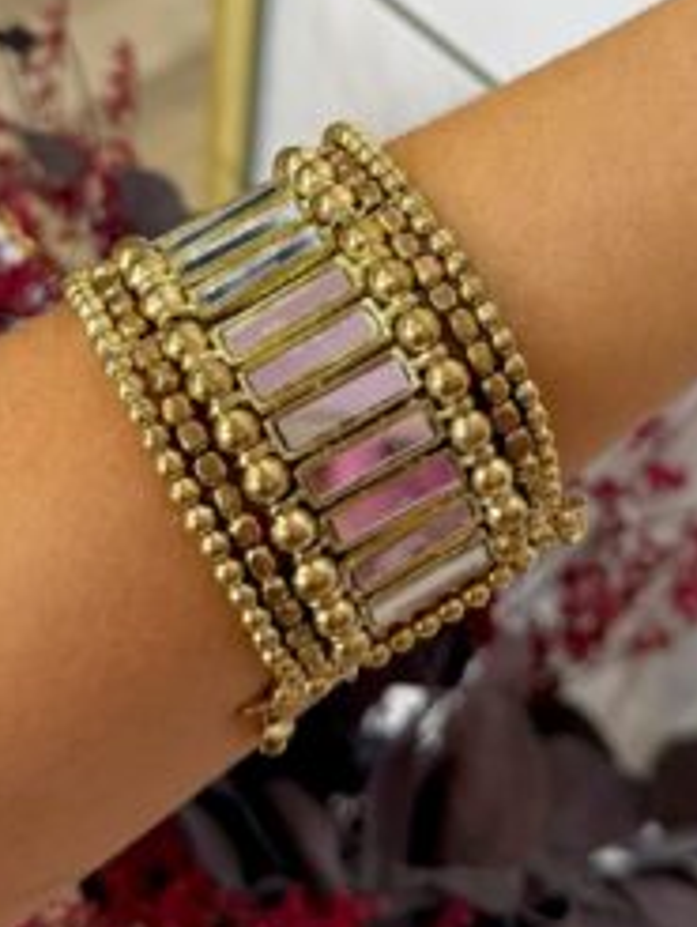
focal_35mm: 52
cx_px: 497
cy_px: 175
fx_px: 1394
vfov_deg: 35.5
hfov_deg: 27.8
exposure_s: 1/100
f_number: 1.78
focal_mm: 6.76
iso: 160
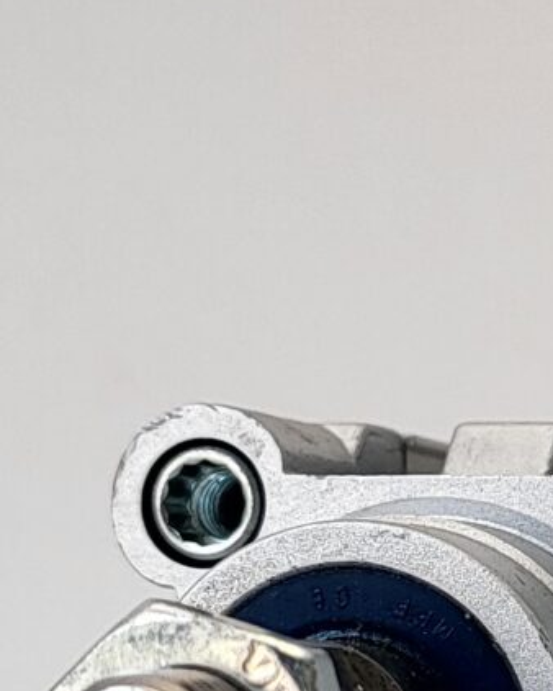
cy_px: 717
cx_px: 720
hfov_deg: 10.6
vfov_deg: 13.3
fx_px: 2903
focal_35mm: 142
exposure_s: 1/172
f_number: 1.8
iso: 40
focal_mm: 5
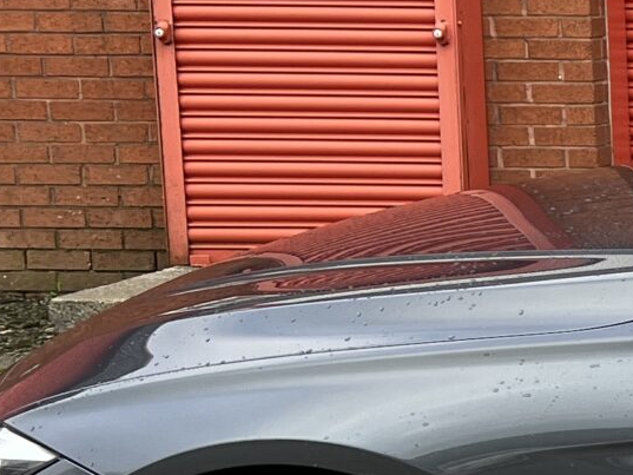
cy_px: 308
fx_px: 2268
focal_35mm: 124
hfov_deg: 13.1
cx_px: 1384
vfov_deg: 11.9
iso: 50
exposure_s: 1/383
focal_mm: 5.7
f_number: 1.5
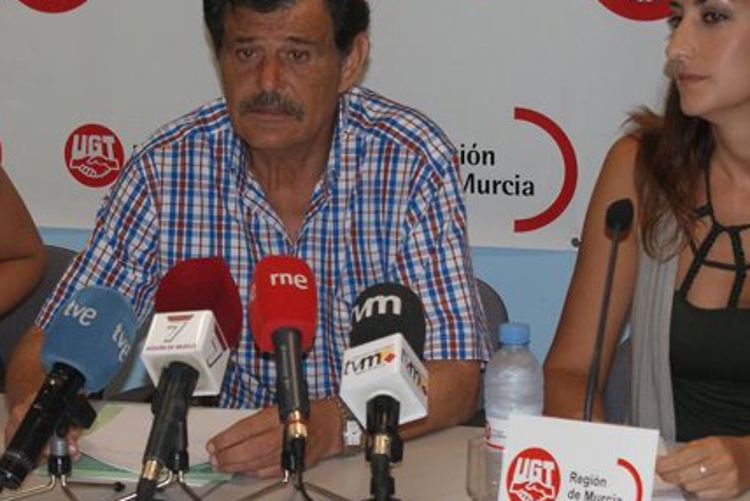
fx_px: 2522
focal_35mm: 121
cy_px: 280
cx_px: 256
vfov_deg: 11.3
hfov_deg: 16.9
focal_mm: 50
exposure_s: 1/80
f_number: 5.6
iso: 400
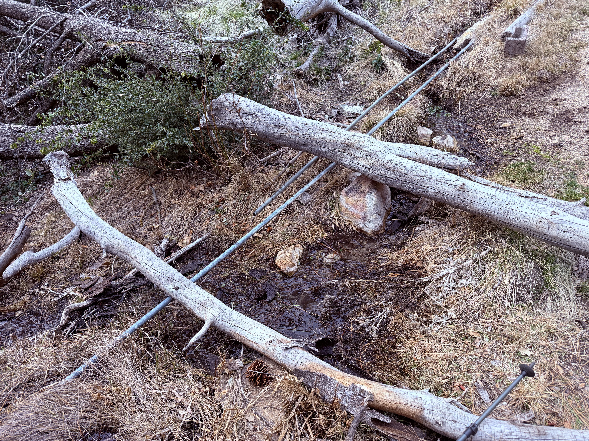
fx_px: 408
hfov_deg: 71.6
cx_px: 294
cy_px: 220
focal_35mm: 24
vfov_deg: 56.8
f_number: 1.78
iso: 160
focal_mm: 6.76
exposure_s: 1/121
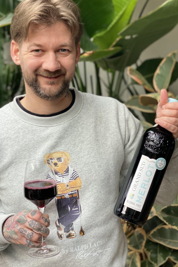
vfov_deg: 32.9
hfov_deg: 22.2
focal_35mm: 61
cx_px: 76
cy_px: 121
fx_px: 453
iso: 200
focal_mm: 6
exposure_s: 1/111
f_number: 2
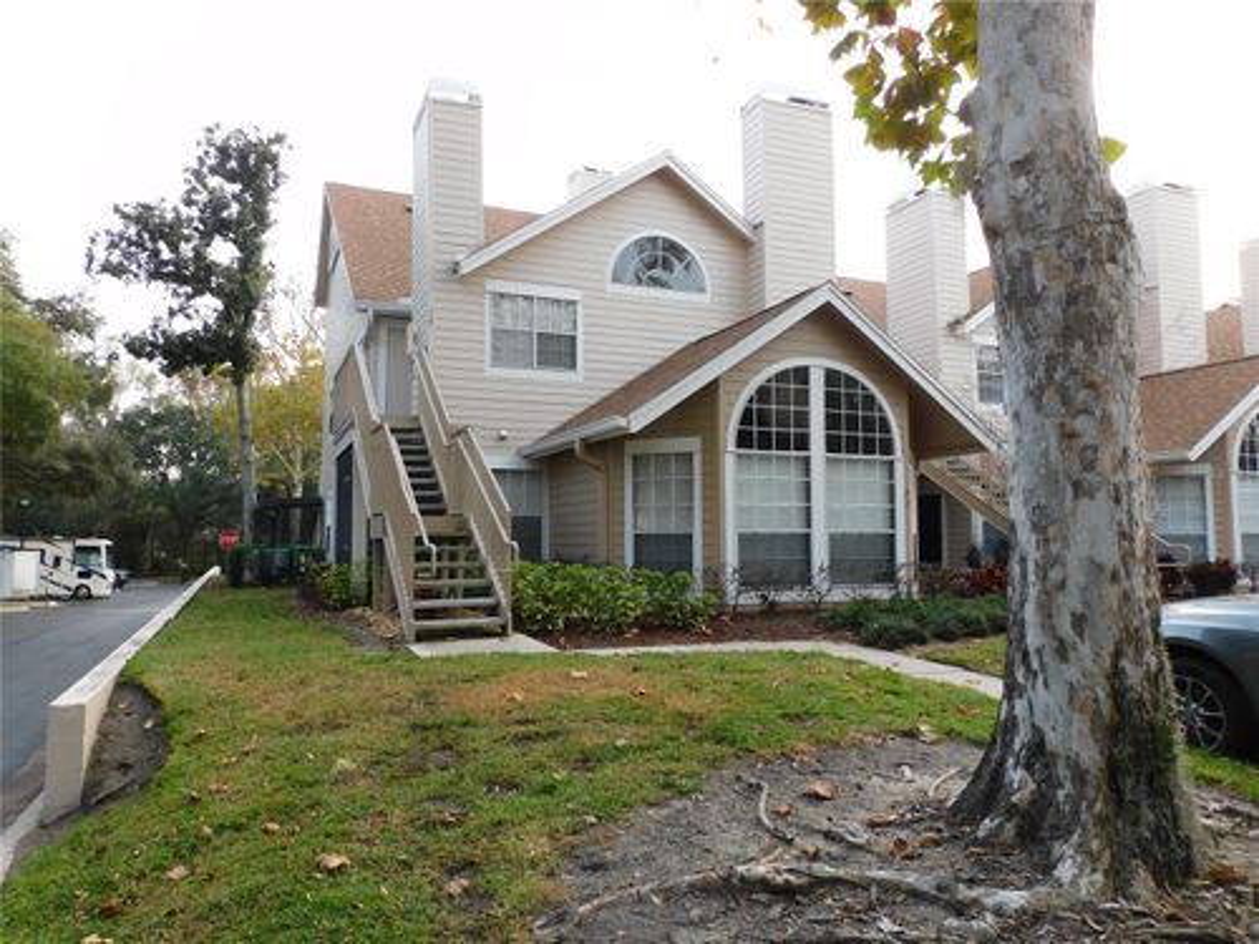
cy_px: 472
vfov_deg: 56.8
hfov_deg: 71.6
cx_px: 630
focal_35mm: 24
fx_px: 873
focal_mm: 4.3
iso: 125
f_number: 3.3
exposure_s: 1/60
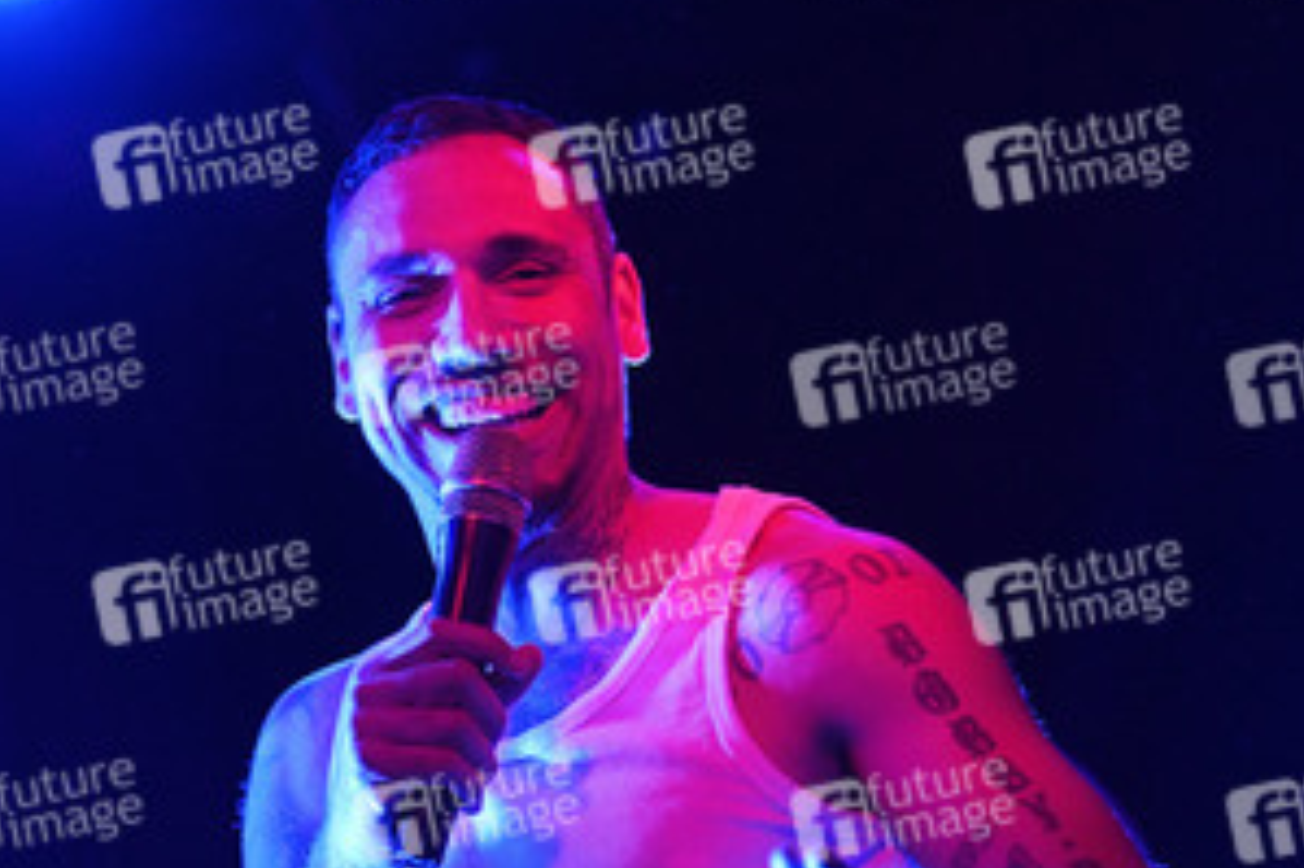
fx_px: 5575
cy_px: 484
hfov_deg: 13.3
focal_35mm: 154
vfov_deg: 8.9
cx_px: 526
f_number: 3.2
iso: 3200
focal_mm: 102
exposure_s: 1/160
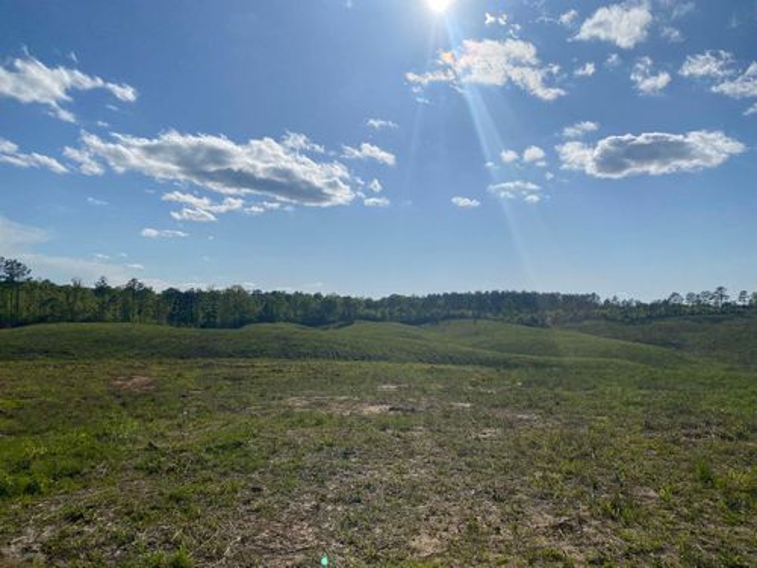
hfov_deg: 67.3
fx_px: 569
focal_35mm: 26
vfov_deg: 53.1
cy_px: 284
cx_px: 378
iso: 40
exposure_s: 1/14286
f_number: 1.8
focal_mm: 4.25
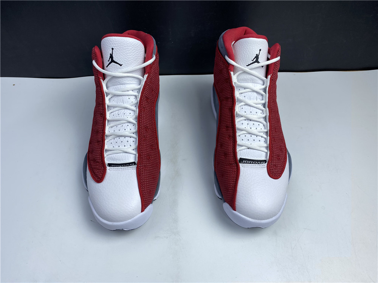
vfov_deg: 53.1
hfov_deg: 67.3
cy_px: 142
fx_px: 284
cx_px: 189
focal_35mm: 26
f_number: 1.8
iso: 32
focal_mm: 4.25
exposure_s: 1/102
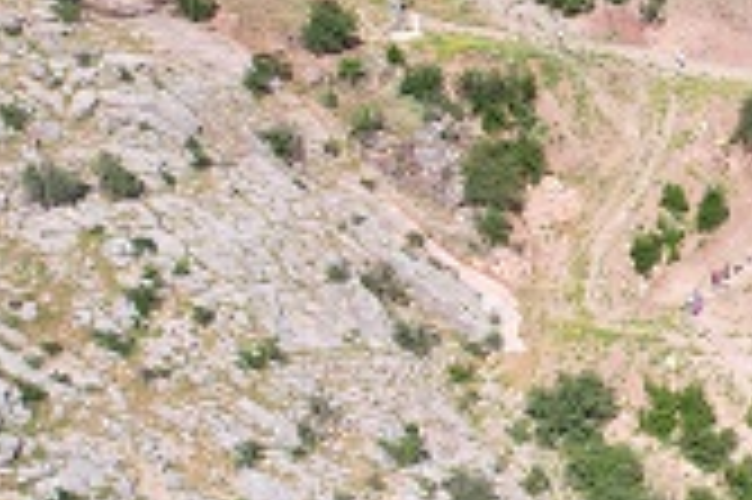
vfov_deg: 17.2
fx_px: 1649
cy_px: 221
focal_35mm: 79
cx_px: 1072
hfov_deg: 22.1
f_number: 2.8
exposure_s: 1/1500
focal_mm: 8.38
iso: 110
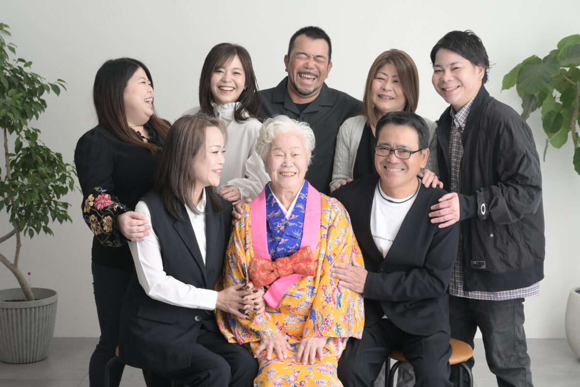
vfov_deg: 22.3
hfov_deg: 32.9
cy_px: 194
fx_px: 983
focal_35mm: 61
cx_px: 290
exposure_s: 1/160
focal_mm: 61
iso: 800
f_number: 9
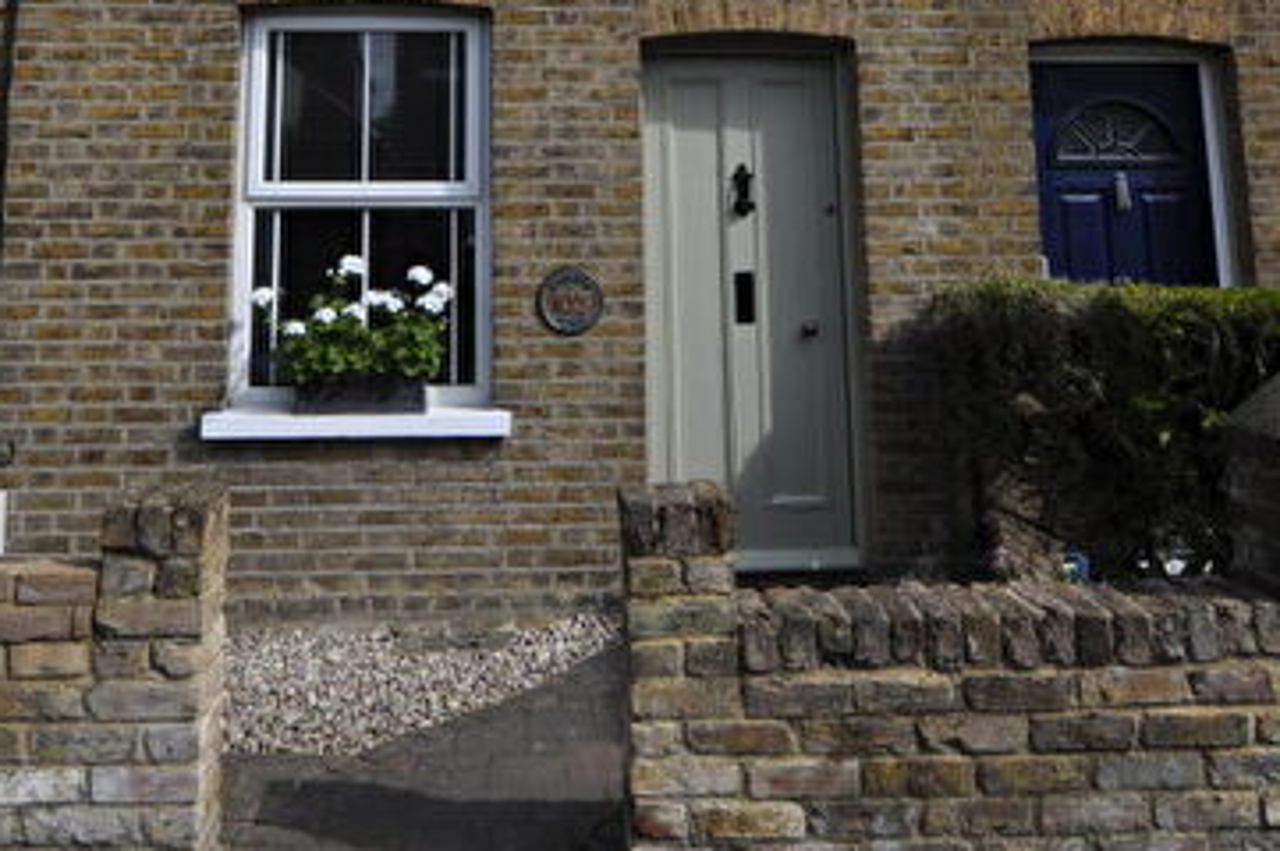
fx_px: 1136
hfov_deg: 58.5
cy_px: 62
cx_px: 539
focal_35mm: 32
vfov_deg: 37.9
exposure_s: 1/320
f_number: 9
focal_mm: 11
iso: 200
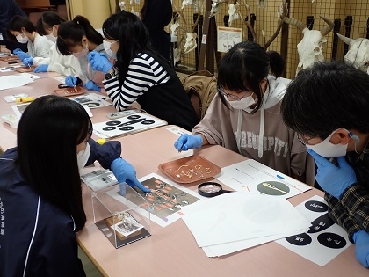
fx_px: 405
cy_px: 138
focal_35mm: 38
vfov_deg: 37.7
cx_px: 184
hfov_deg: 49.0
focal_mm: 6.83
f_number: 2.7
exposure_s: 1/125
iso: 200
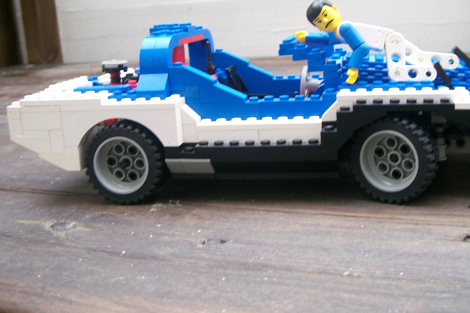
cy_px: 115
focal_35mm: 43
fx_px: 561
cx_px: 274
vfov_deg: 31.0
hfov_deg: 45.3
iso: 80
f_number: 2.8
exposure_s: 1/36.4
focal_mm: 5.8
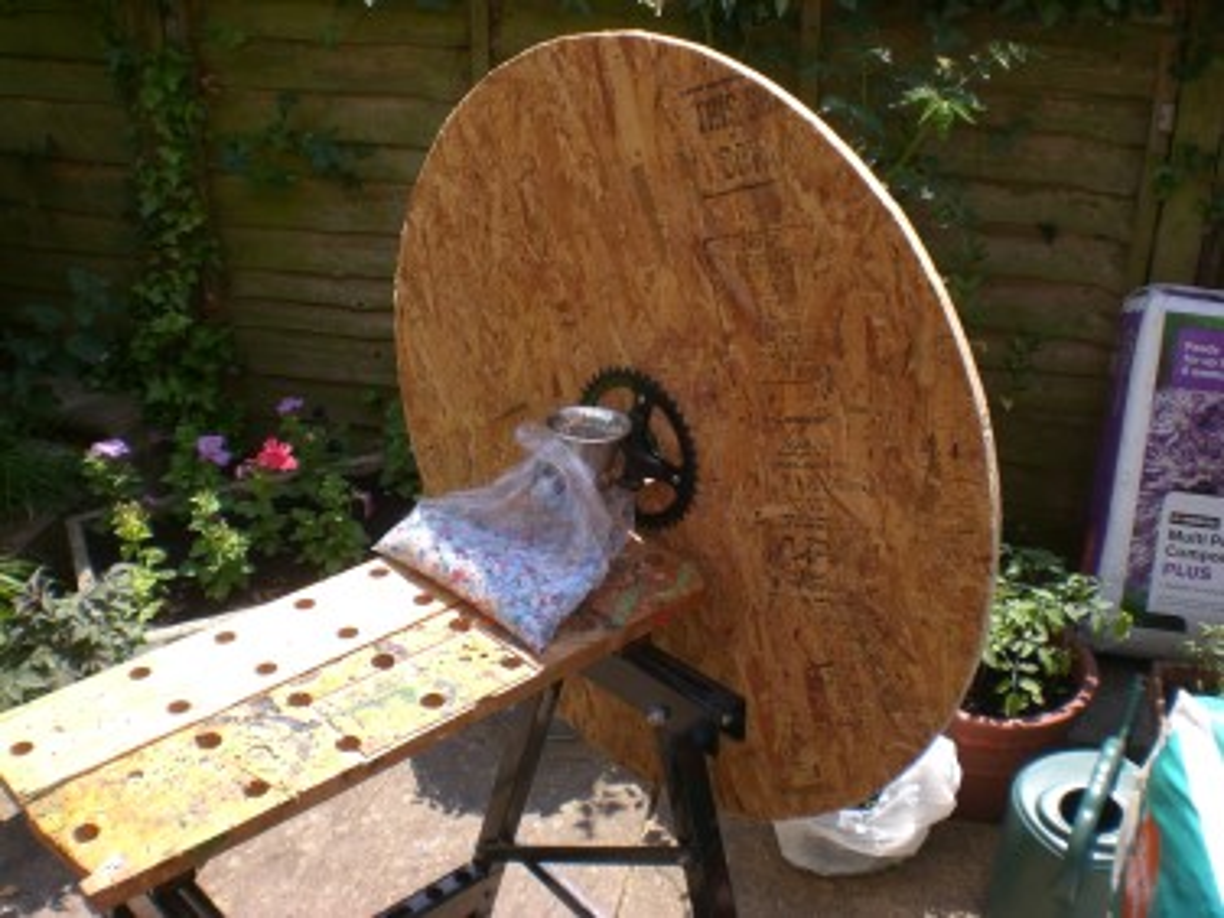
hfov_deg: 49.0
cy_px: 459
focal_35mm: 38
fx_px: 1344
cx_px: 612
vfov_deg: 37.7
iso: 50
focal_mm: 6.3
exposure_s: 1/250
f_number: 4.4
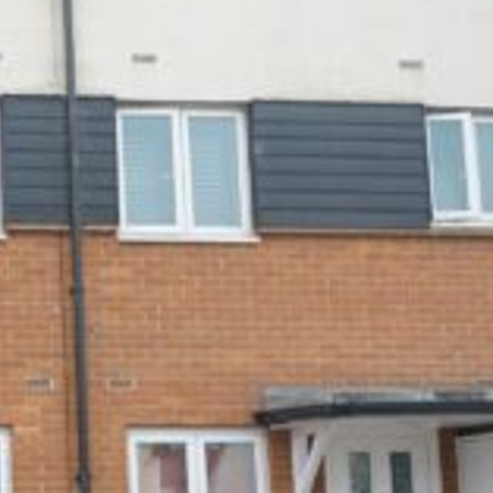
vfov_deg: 18.5
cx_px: -195
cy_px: 279
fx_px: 1515
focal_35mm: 94
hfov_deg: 17.1
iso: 400
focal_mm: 29
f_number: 4
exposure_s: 1/1600
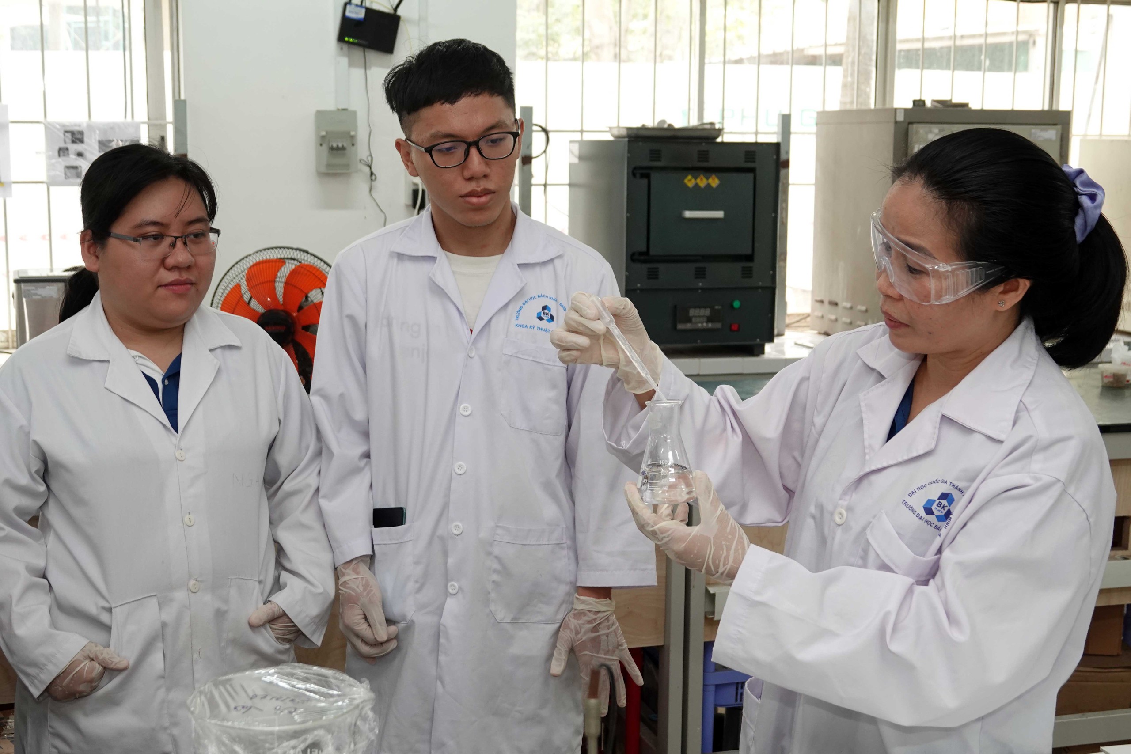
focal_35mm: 50
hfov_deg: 39.6
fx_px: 1571
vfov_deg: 27.0
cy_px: 377
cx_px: 566
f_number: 3.2
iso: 400
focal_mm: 18.21
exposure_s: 1/100
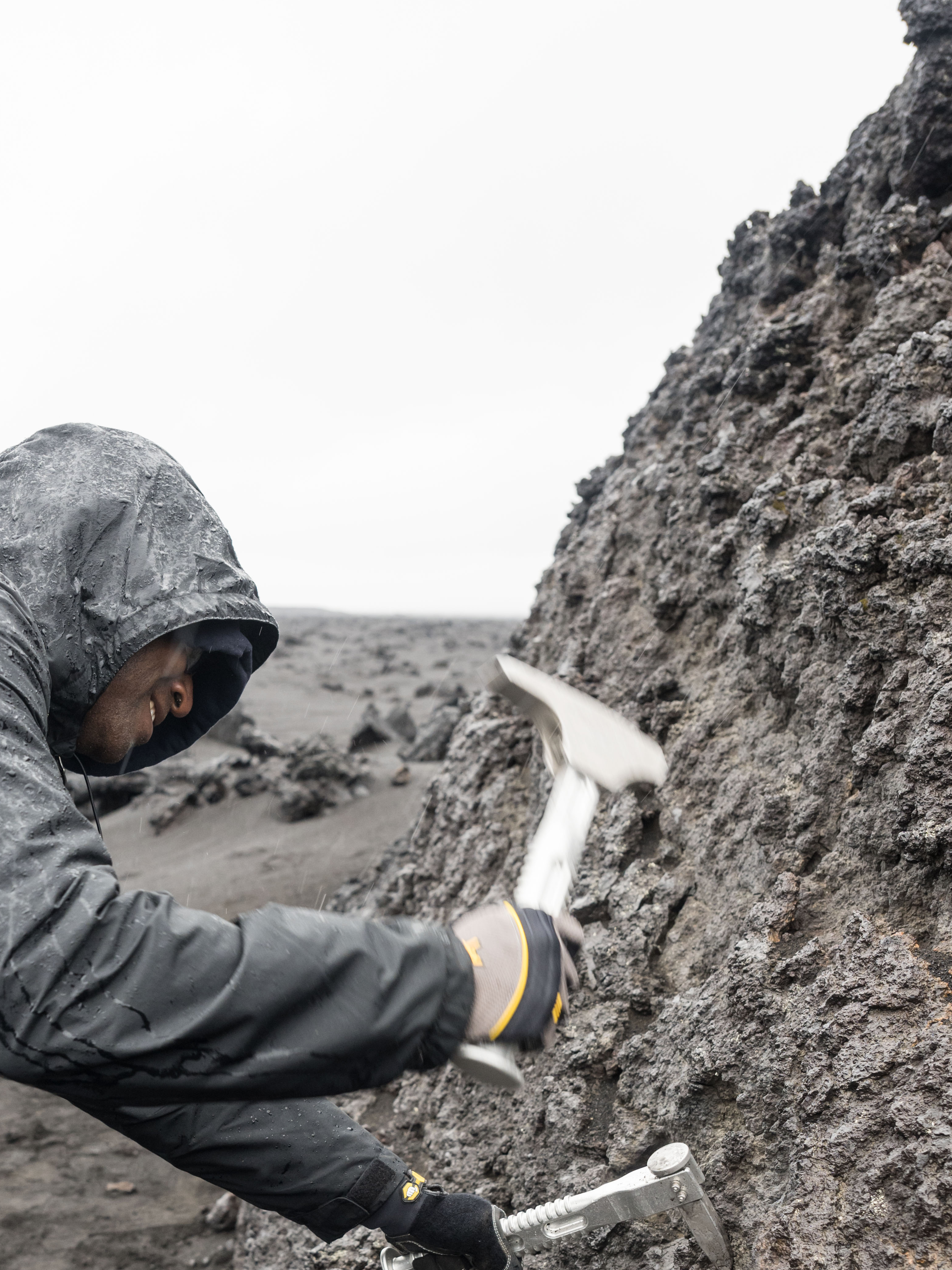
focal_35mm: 46
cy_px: 1022
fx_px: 1687
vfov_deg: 39.6
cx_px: 300
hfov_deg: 31.2
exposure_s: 1/160
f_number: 4
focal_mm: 24
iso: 500
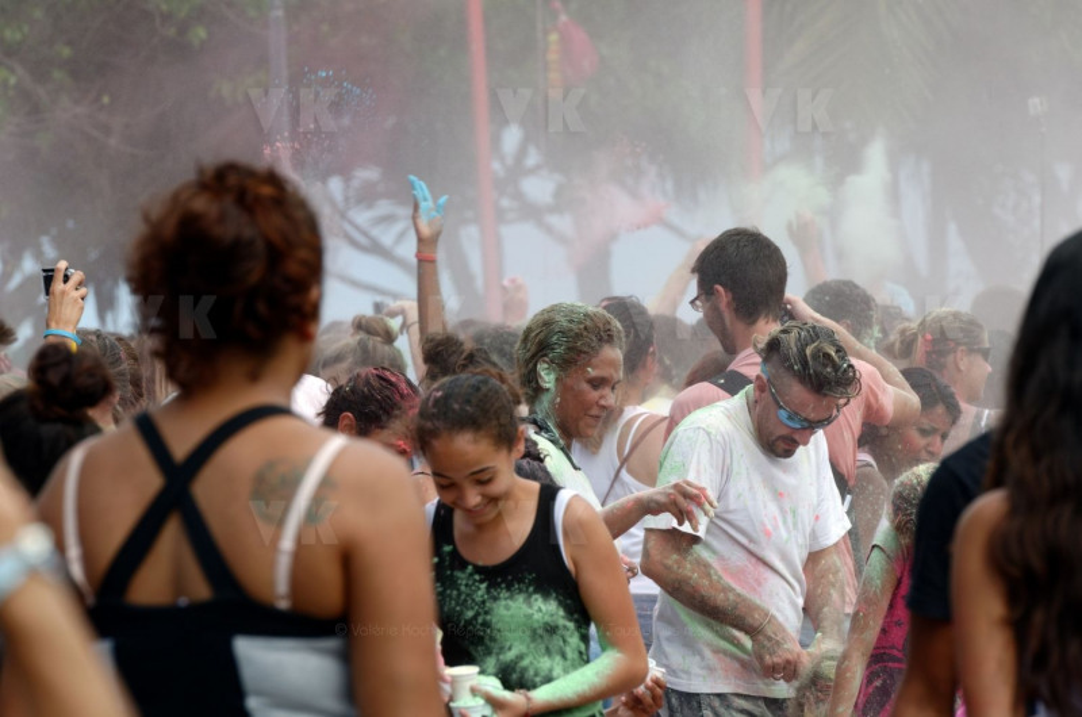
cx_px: 541
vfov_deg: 4.6
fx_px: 8999
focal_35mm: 300
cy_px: 358
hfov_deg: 6.9
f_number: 8
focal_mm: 200
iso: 200
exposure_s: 1/500
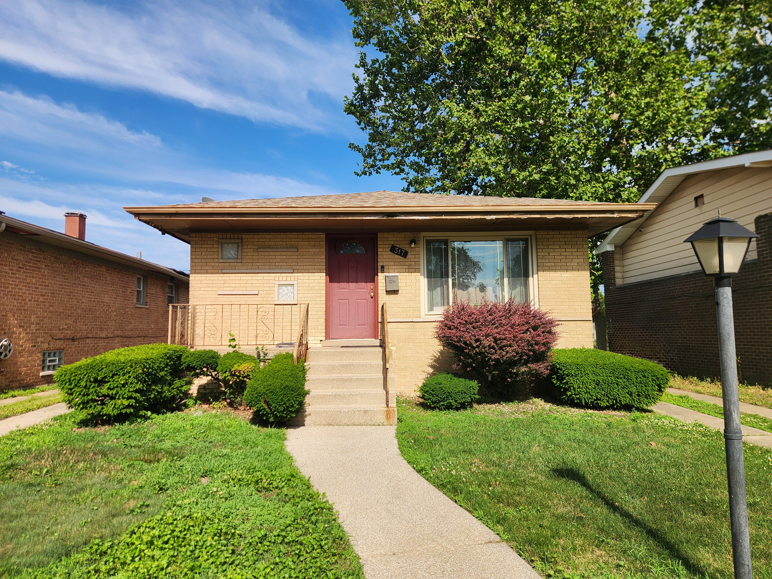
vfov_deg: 58.9
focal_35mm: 23
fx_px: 513
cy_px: 290
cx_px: 386
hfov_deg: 73.9
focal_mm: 5.4
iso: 20
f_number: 1.8
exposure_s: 1/1751
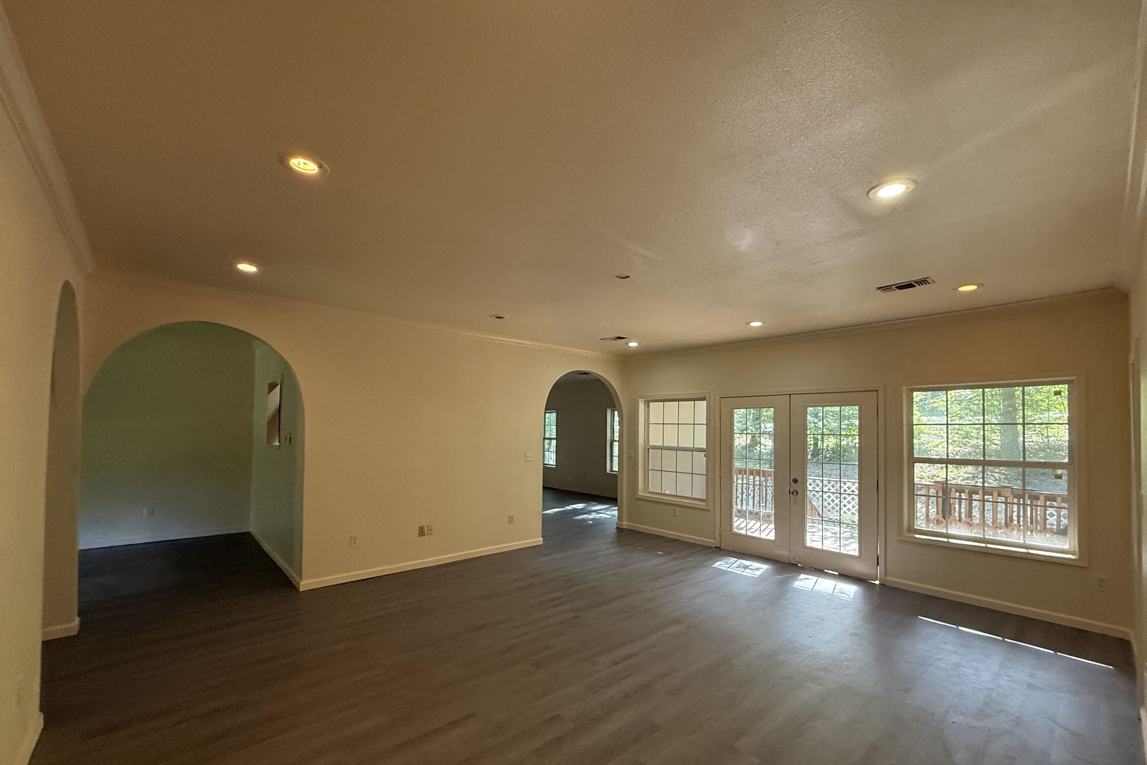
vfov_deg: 77.1
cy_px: 423
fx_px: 478
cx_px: 575
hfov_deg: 100.4
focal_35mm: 15
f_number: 2.2
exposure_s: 1/120
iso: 500
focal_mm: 2.22
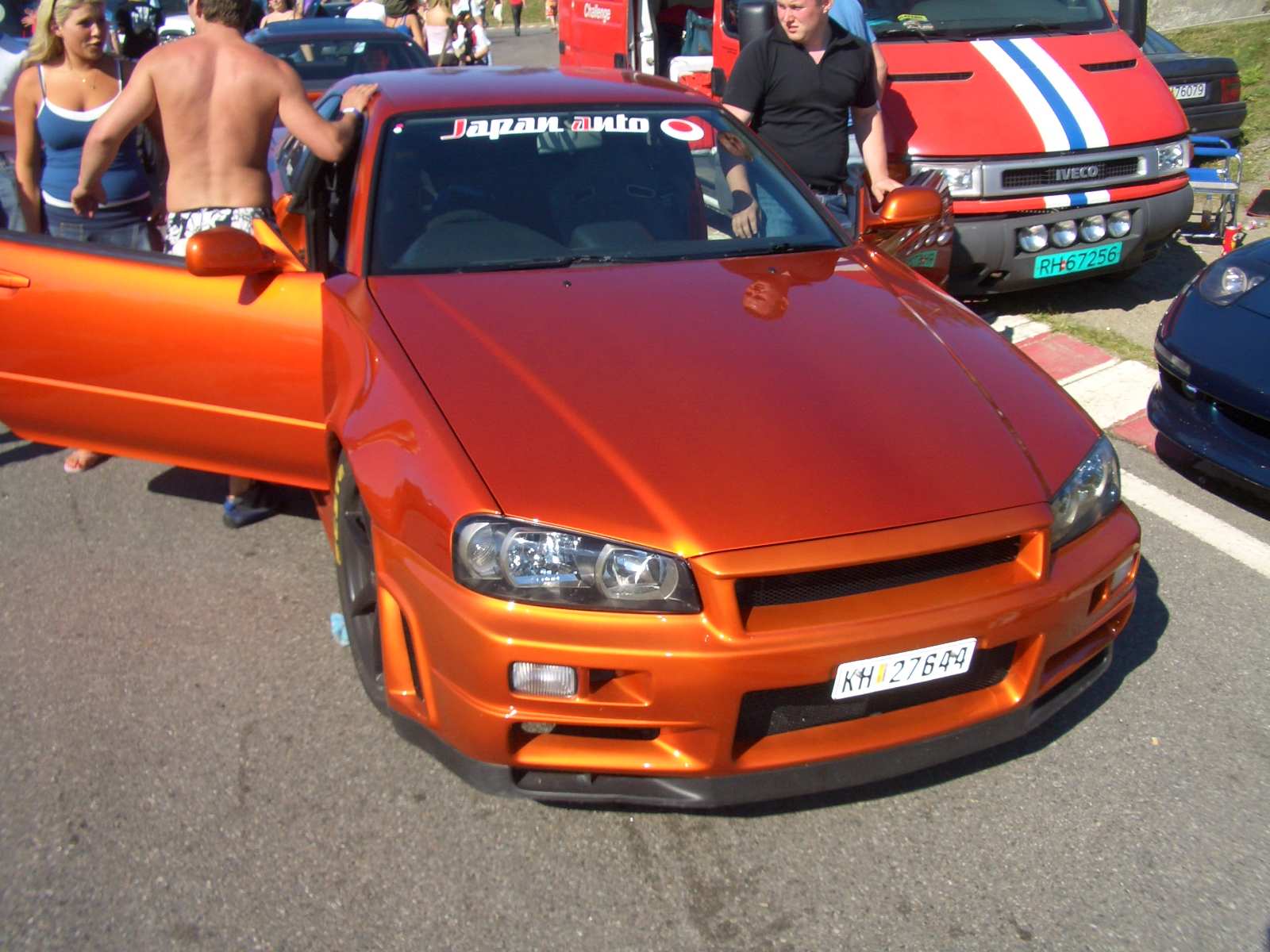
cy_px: 476
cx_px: 635
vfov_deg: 40.7
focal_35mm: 35
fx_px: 1284
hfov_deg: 52.6
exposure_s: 1/320
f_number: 4.3
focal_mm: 5.8
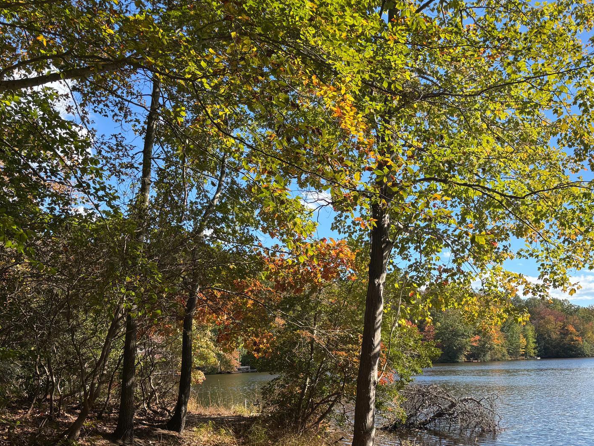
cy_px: 320
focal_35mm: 38
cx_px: 371
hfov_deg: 48.5
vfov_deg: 37.0
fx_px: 652
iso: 50
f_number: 1.6
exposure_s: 1/1616
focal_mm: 5.96
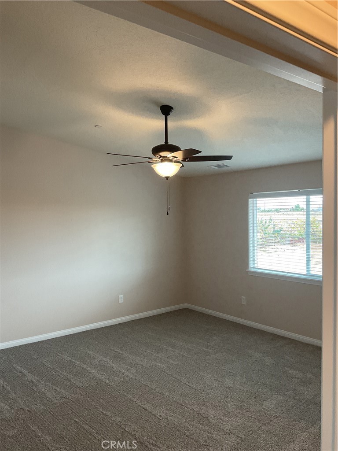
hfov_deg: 48.2
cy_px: 226
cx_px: 169
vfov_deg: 61.7
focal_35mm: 29
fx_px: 378
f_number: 1.8
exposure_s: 1/60
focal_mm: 3
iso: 80
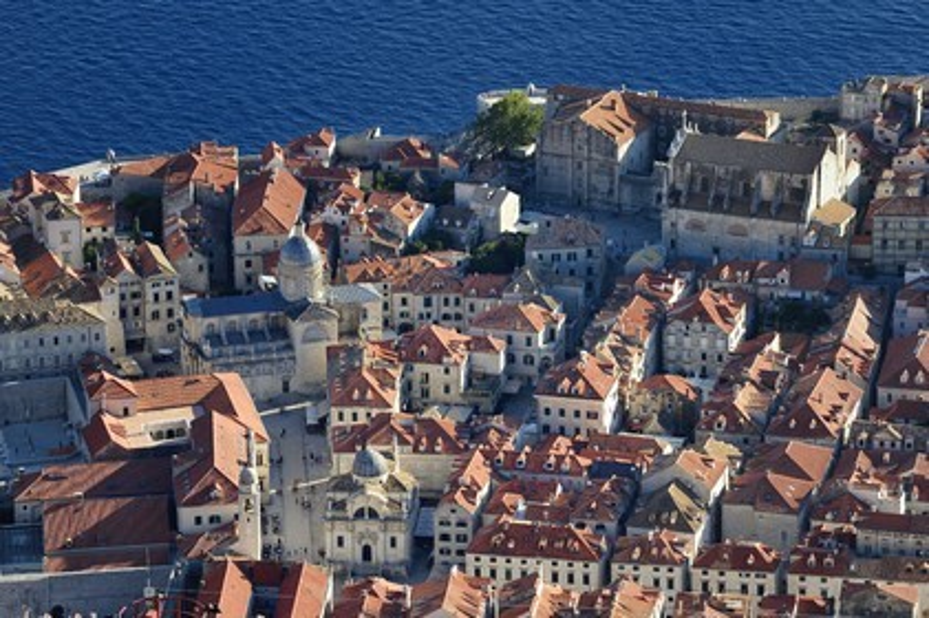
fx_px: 5157
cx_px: 464
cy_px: 309
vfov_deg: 6.9
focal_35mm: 200
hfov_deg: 10.3
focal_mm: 200
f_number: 13
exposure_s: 1/160
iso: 200
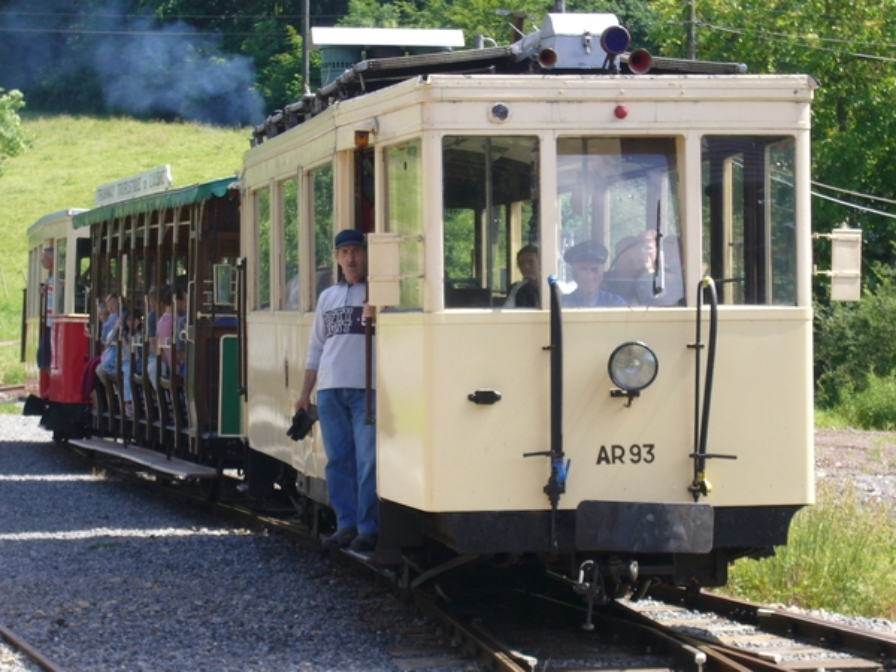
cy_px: 336
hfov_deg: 19.1
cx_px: 448
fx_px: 2666
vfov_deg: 14.4
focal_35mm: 103
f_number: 4.9
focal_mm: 17
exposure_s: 1/160
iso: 80
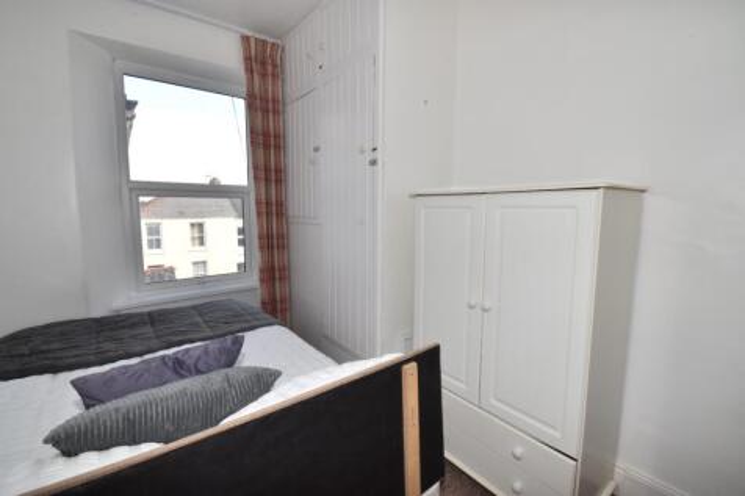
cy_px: 248
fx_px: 310
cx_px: 372
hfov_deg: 100.4
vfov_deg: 77.3
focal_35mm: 15
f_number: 13
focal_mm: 10
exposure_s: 1/60
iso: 400
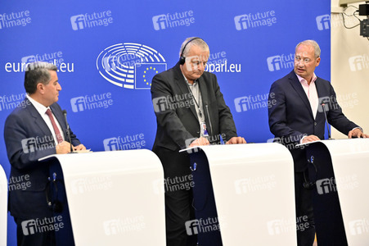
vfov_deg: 13.9
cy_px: 123
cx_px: 184
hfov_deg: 20.8
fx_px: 1004
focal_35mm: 98
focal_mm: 98
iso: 6400
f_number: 2.8
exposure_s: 1/800
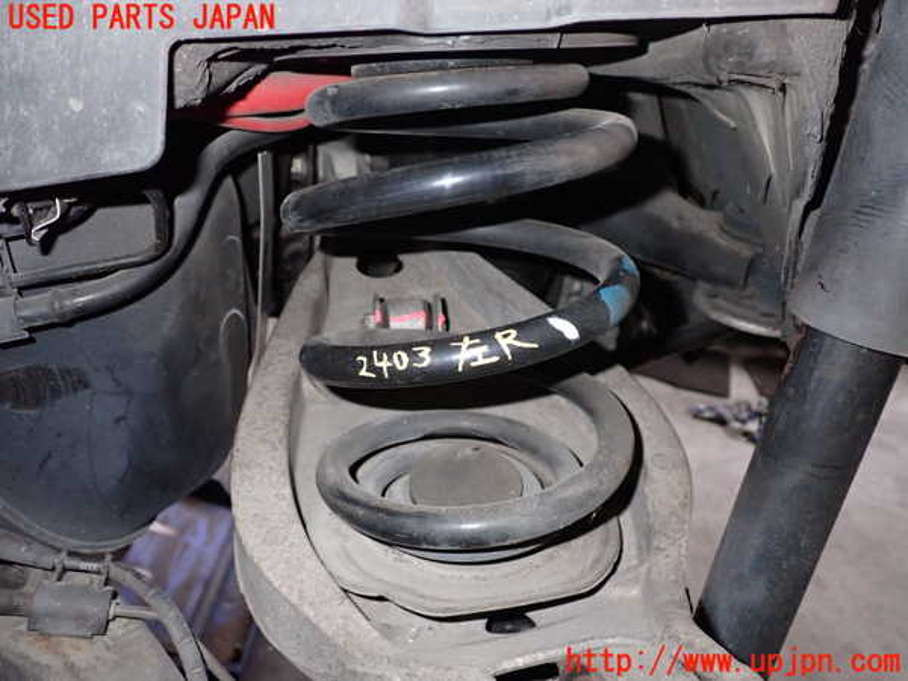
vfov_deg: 46.8
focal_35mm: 30
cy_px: 340
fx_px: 787
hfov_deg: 60.0
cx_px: 454
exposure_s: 1/30
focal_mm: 5.4
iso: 640
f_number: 6.3
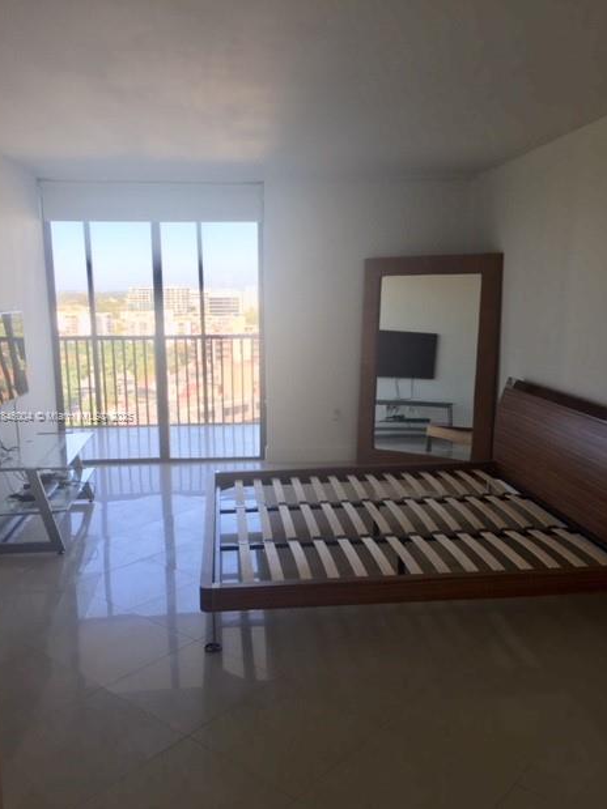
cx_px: 296
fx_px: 702
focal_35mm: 30
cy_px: 417
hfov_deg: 46.8
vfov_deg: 60.0
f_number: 2.2
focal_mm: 4.15
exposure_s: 1/338
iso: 32
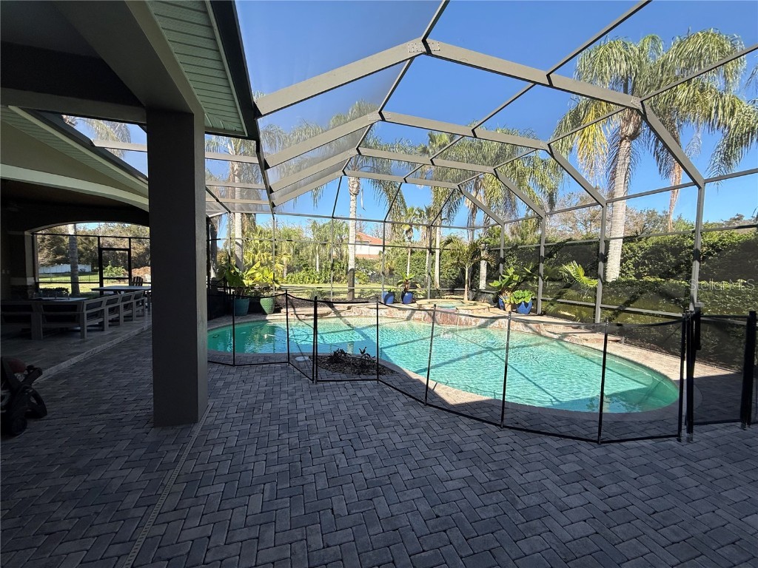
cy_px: 284
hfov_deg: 102.1
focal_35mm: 14
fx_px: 307
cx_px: 379
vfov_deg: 85.7
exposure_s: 1/809
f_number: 2.2
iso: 50
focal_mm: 2.22
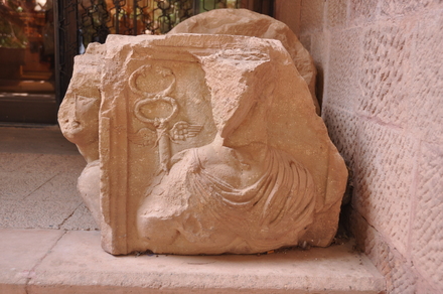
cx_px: 222
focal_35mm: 40
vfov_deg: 32.9
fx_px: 498
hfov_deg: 48.0
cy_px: 147
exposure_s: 1/25
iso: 200
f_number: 4
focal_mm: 27
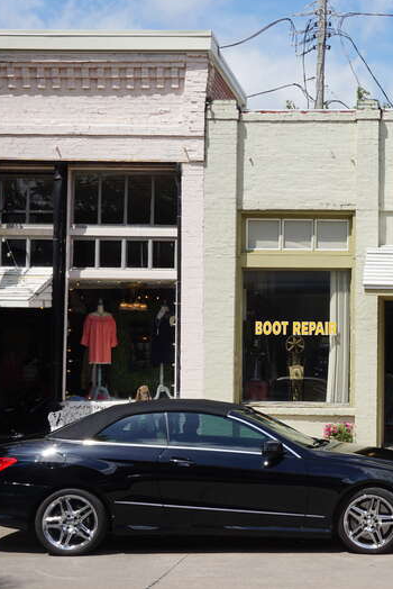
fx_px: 1010
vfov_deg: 32.5
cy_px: 292
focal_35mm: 62
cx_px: 403
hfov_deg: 21.2
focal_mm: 27
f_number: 11
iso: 100
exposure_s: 1/160
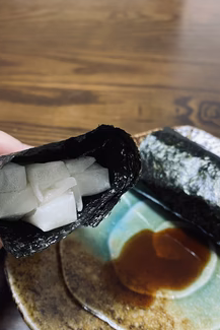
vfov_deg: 58.3
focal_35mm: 32
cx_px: 89
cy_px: 196
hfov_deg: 41.0
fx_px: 293
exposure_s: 1/60
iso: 250
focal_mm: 4.25
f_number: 1.8
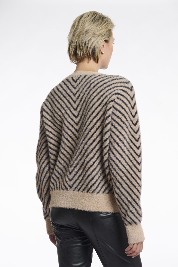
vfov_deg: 23.6
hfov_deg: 15.9
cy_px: 134
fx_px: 638
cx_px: 89
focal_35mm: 86
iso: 125
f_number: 8
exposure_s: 1/160
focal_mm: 86
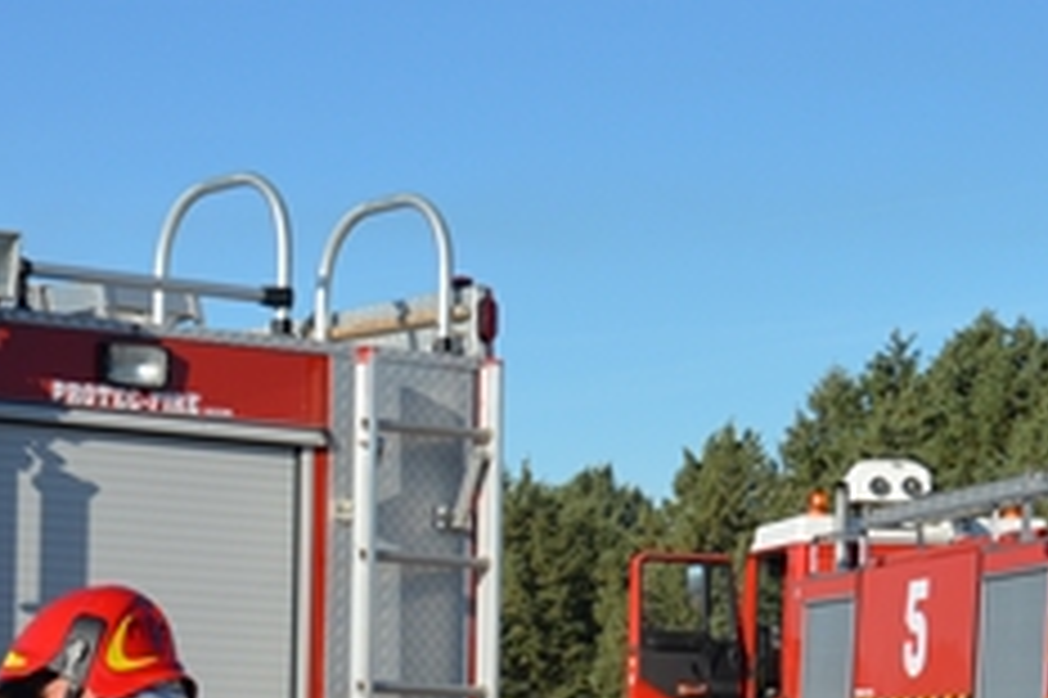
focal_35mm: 113
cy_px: 709
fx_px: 3287
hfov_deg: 17.4
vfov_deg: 12.0
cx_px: -166
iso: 100
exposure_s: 1/320
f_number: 9
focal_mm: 24
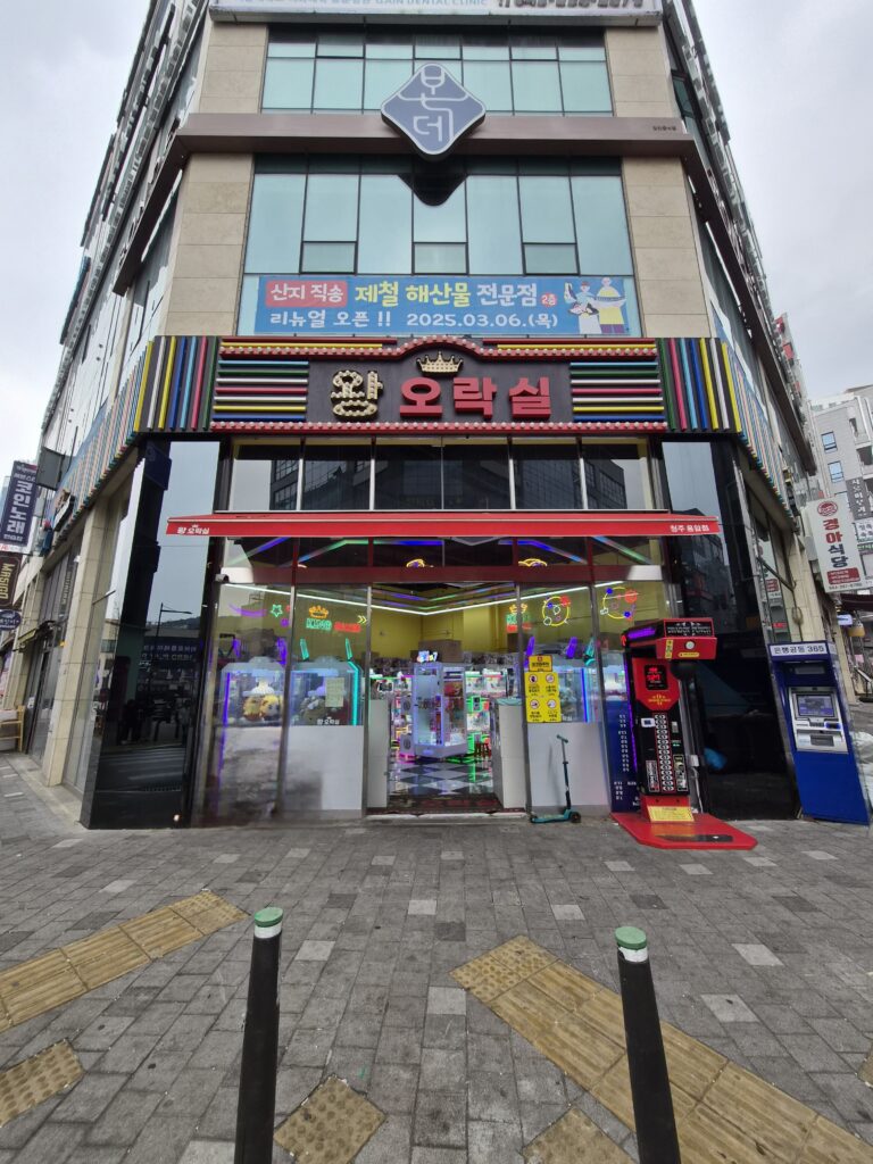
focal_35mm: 13
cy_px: 582
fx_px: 437
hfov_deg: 89.9
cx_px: 436
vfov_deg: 106.2
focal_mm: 1.7
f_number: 2.2
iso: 25
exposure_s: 1/286
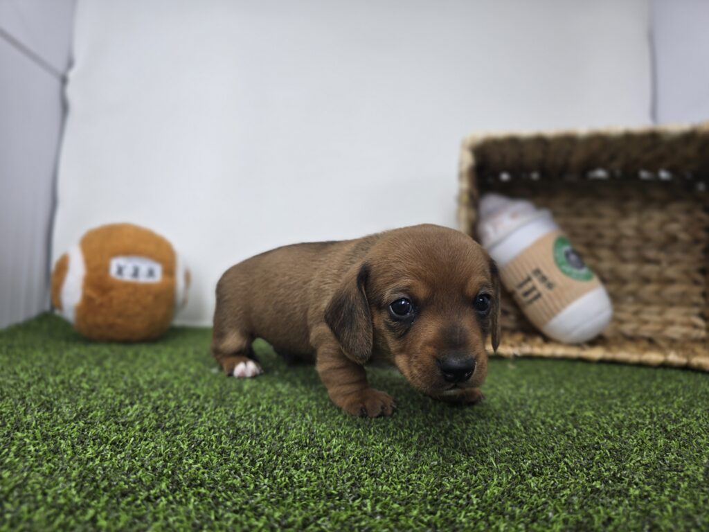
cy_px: 266
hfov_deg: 73.9
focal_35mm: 23
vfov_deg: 58.9
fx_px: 471
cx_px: 354
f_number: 1.7
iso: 32
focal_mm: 6.3
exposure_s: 1/120
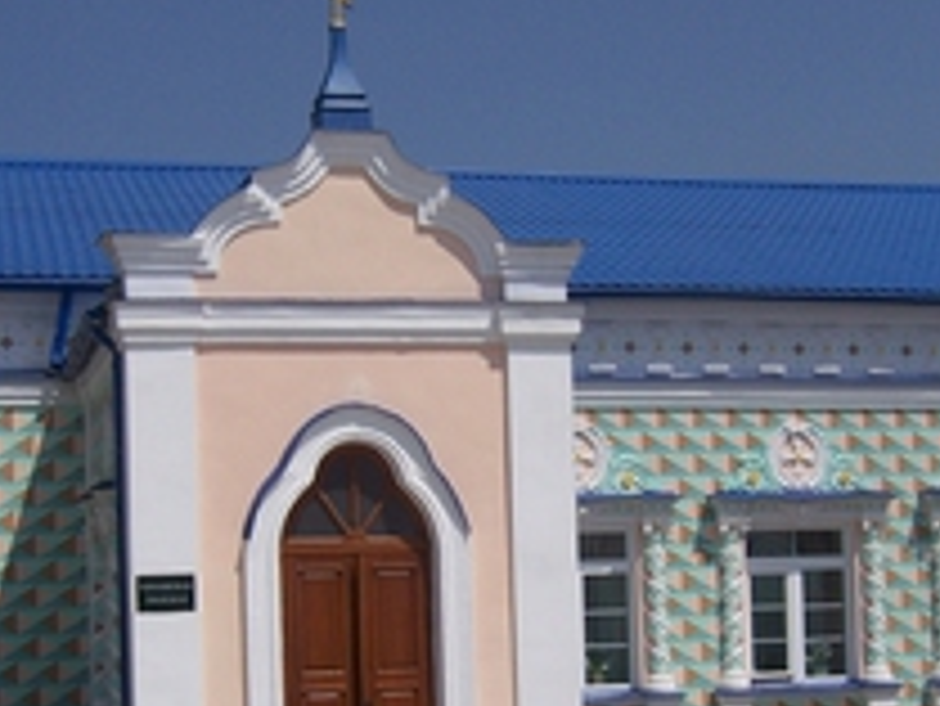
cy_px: 513
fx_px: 1929
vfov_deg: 20.6
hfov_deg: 27.4
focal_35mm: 71
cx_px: 459
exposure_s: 1/1000
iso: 80
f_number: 5.6
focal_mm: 5.5
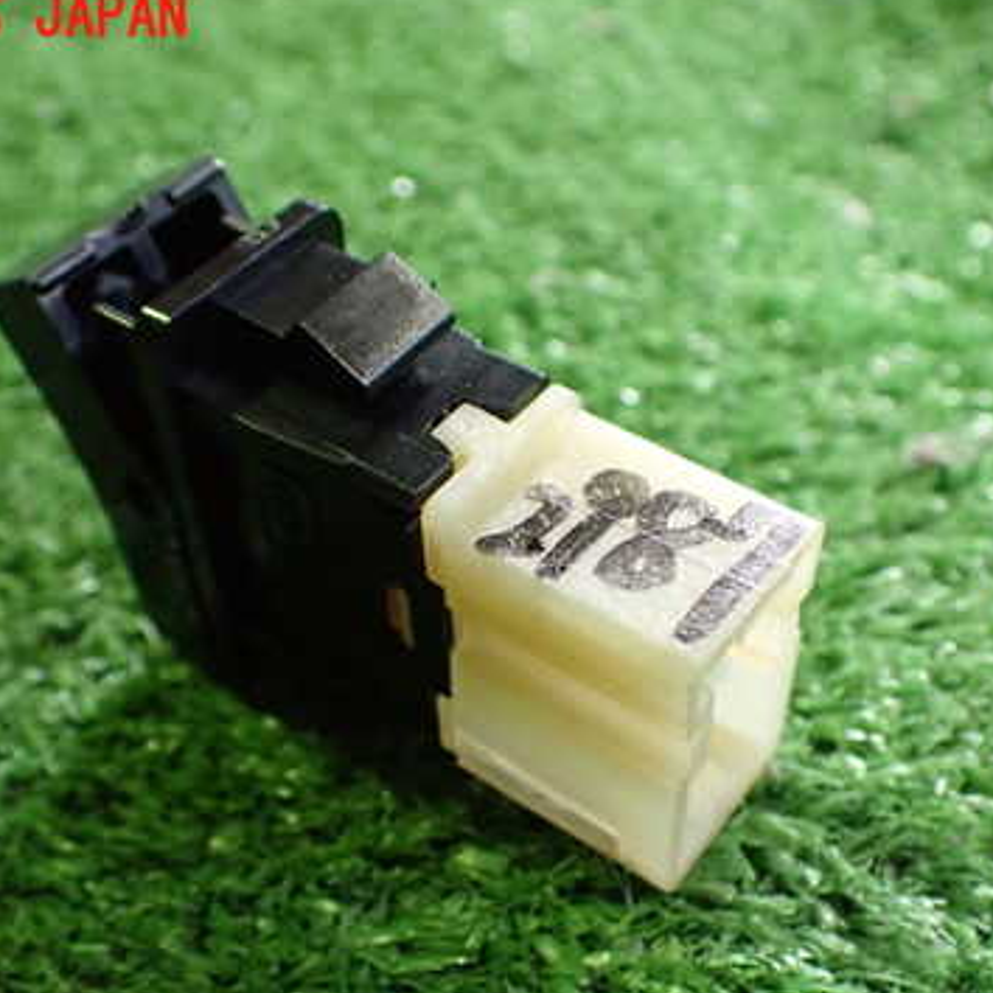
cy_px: 614
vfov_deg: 37.3
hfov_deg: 37.5
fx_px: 1460
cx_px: 519
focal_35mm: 45
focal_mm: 5.4
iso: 800
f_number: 2.3
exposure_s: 1/100
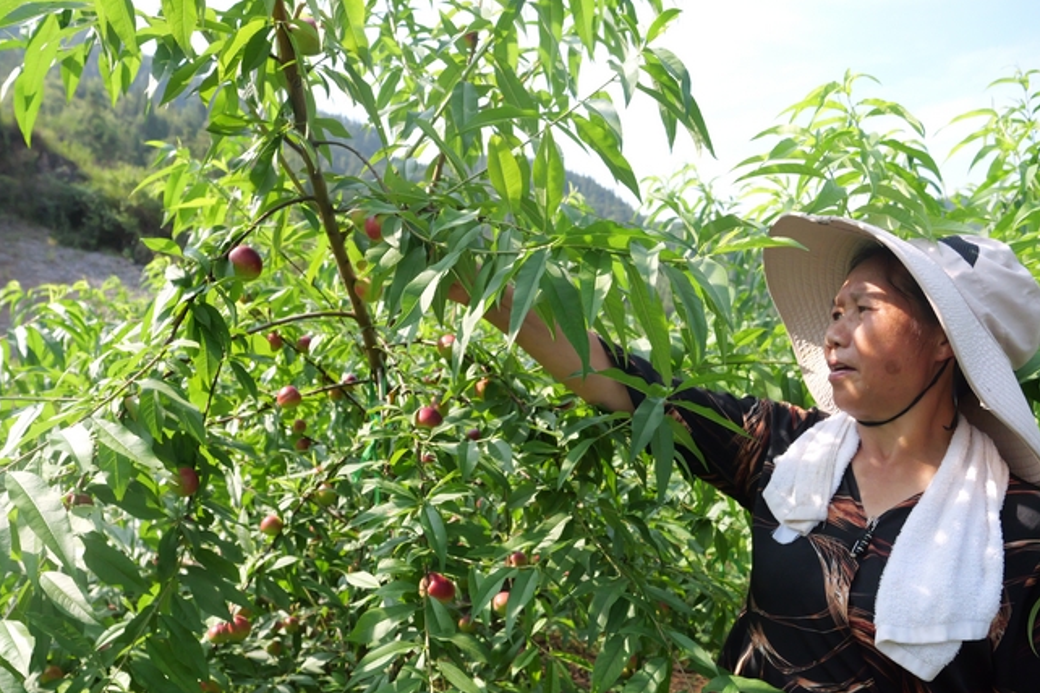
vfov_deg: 46.2
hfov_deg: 65.4
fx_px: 809
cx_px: 488
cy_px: 406
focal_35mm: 28
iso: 2000
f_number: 3.5
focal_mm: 12
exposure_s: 1/5000
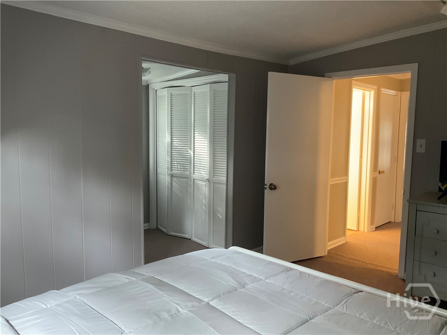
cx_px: 224
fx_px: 374
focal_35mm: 29
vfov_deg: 48.2
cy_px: 168
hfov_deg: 61.7
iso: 200
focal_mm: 3
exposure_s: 1/40
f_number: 1.8
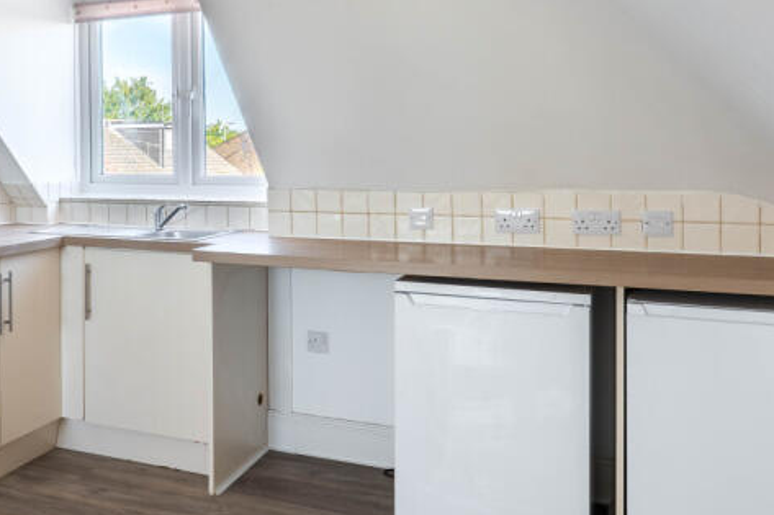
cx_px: 151
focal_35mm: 39
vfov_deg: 33.8
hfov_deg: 46.8
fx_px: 838
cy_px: 164
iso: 320
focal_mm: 18
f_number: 8
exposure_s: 1/80
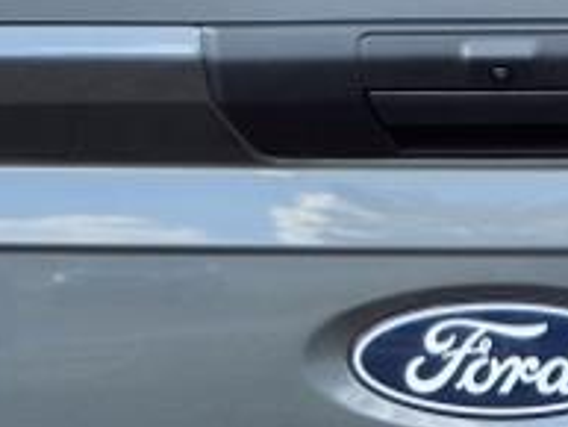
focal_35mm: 143
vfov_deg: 10.3
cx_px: 489
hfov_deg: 13.7
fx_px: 2348
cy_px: 451
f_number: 1.9
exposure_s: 1/556
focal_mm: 3.58
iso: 40
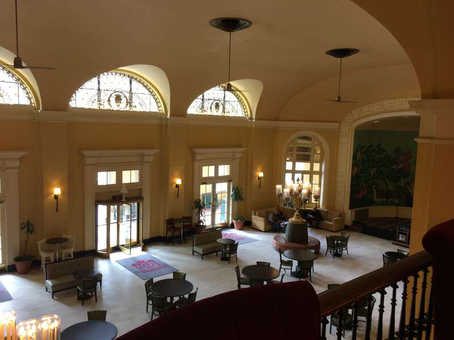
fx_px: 380
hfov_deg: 61.7
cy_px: 170
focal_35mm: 29
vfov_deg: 48.2
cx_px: 227
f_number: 2.2
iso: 40
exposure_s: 1/30
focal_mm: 4.15
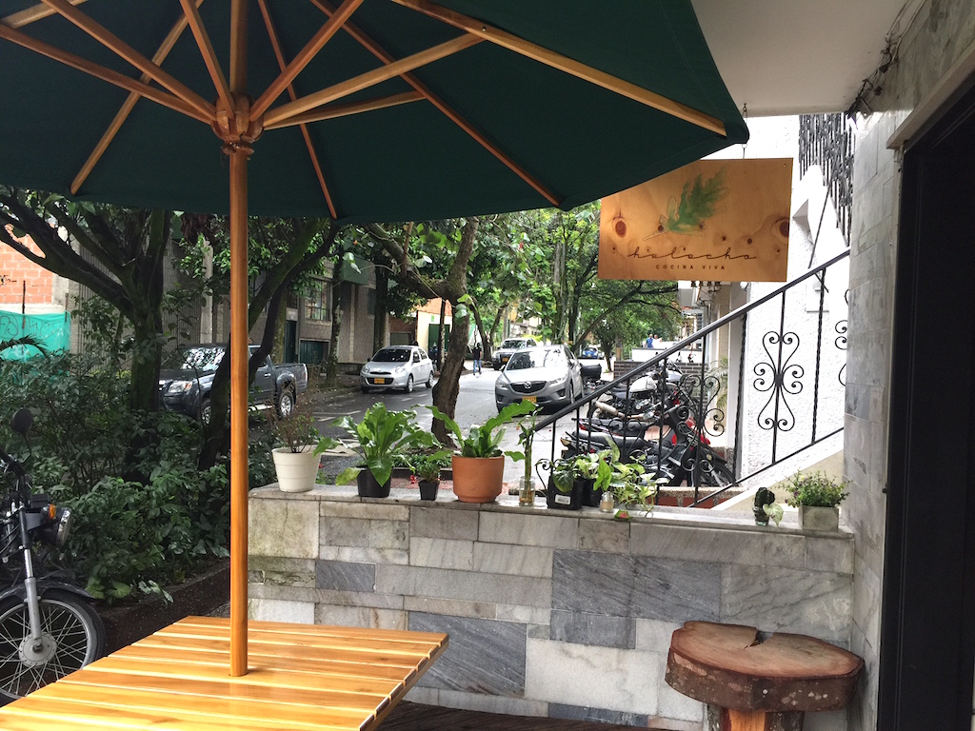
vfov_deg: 48.2
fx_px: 817
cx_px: 488
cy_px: 366
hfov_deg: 61.7
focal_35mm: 29
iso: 32
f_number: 2.2
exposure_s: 1/30
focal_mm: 4.15
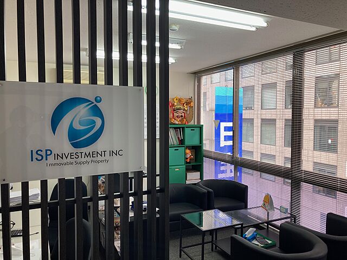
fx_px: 281
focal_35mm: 28
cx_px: 174
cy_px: 130
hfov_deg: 63.4
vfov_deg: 49.7
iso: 40
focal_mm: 3.99
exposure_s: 1/120
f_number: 1.8
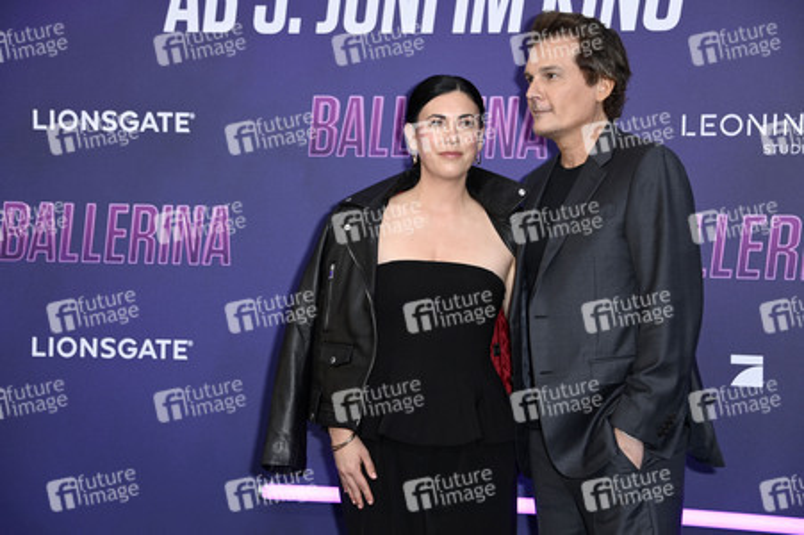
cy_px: 268
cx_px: 402
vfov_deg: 14.8
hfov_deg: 22.2
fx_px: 2053
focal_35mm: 92
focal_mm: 92
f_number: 5.6
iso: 500
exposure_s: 1/250
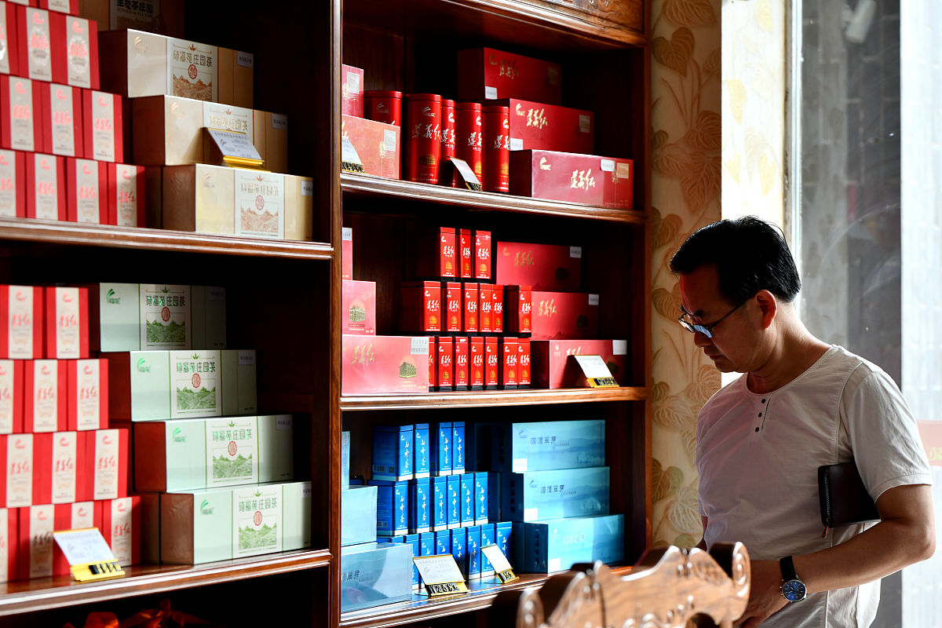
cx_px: 471
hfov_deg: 23.9
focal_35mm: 85
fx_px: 2224
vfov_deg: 16.1
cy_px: 314
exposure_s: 1/400
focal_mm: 85
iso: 500
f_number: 4
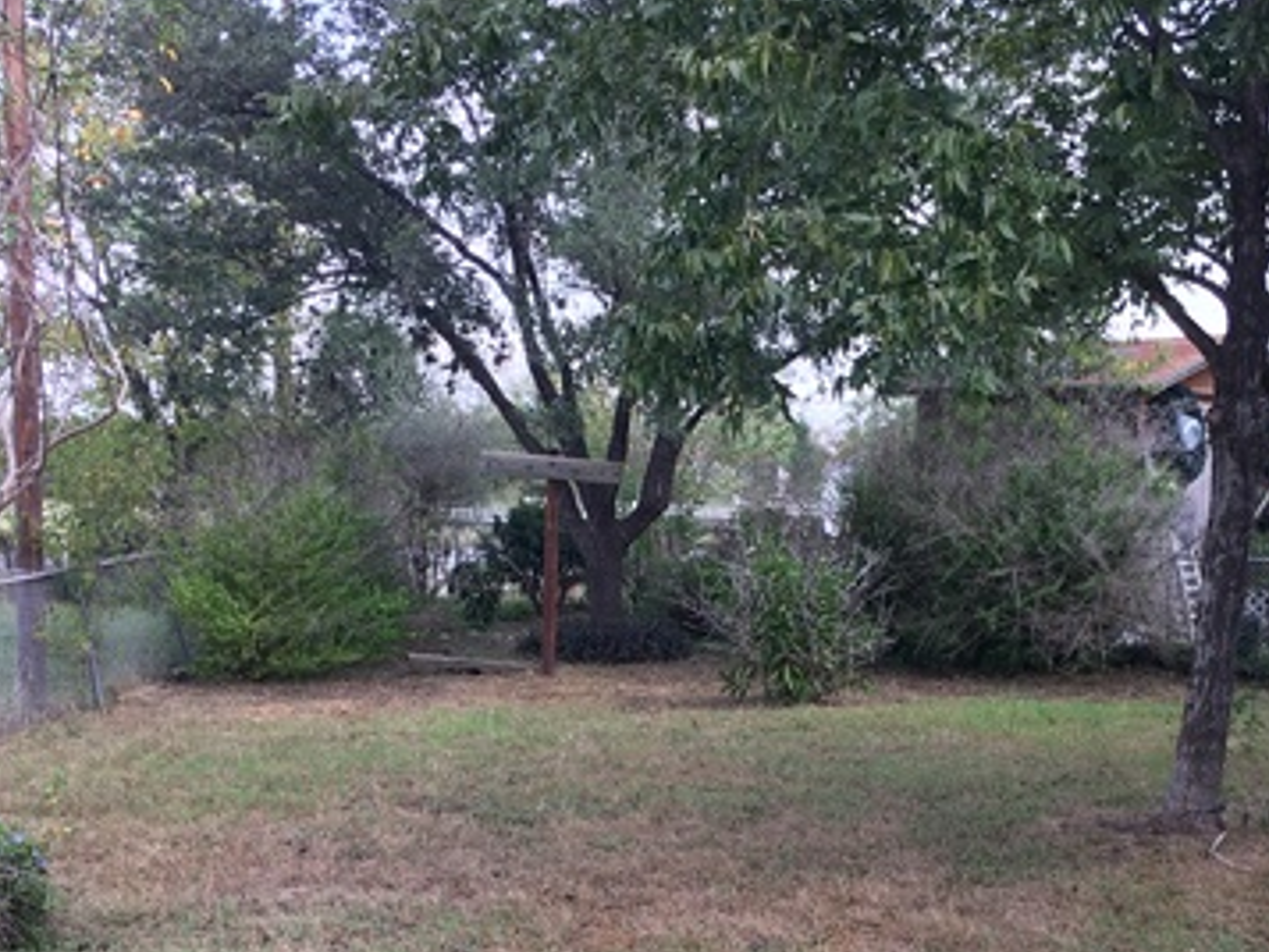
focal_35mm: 52
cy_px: 753
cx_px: 807
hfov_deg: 36.6
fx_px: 1907
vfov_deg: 27.5
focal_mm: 4.15
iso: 25
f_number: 2.2
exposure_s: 1/147
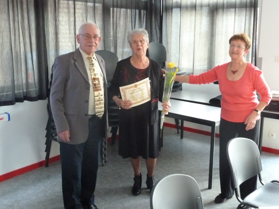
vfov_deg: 34.3
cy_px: 104
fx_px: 339
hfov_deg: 44.8
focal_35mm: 42
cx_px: 140
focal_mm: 6.9
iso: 800
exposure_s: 1/15
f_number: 3.7
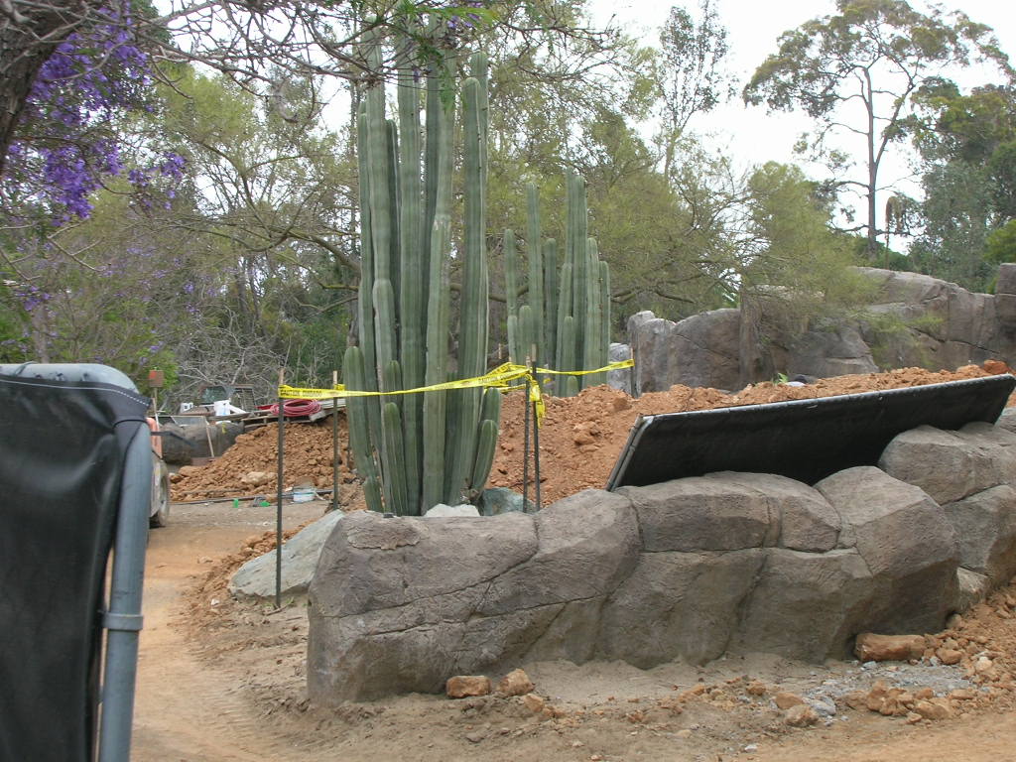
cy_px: 381
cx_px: 508
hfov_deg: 30.7
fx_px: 1849
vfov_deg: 23.3
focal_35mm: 63
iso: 50
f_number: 6.1
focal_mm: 10.4
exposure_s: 1/45.3
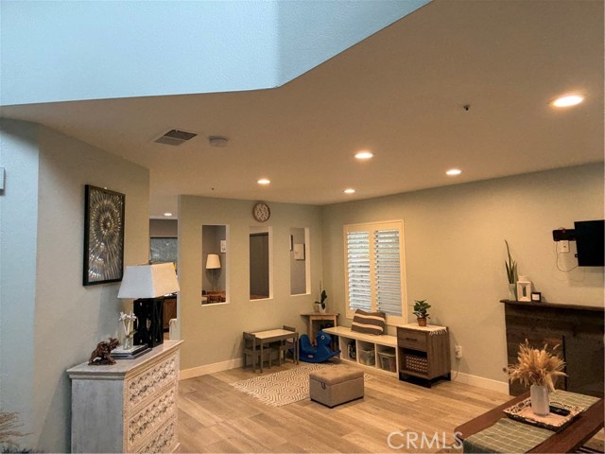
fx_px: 402
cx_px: 302
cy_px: 227
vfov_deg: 58.9
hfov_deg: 73.9
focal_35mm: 23
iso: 125
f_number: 1.9
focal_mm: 2.69
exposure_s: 1/60
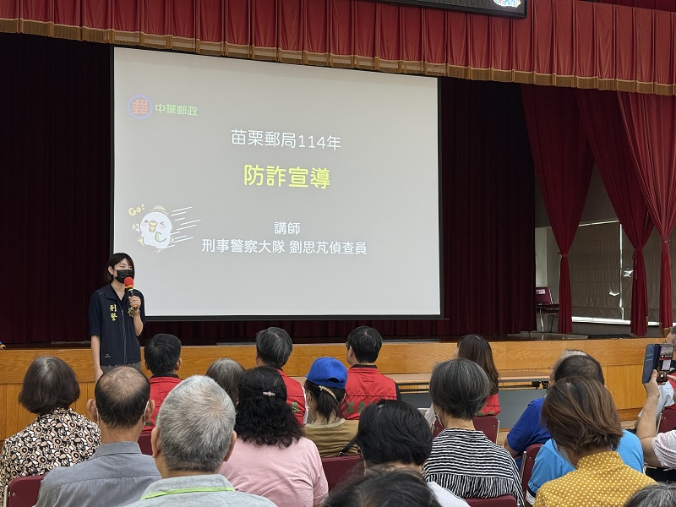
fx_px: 937
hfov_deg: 39.7
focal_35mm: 48
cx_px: 338
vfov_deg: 30.3
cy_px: 254
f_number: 1.78
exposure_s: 1/120
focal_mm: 6.76
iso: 50
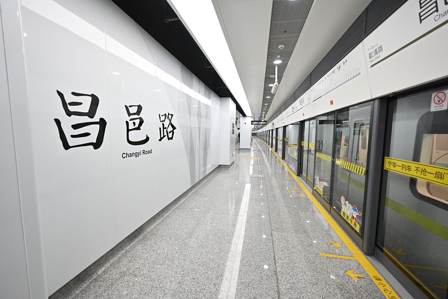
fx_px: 174
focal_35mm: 14
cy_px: 150
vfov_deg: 81.2
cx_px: 224
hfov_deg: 104.3
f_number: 2.8
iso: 640
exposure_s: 1/200
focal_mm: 14
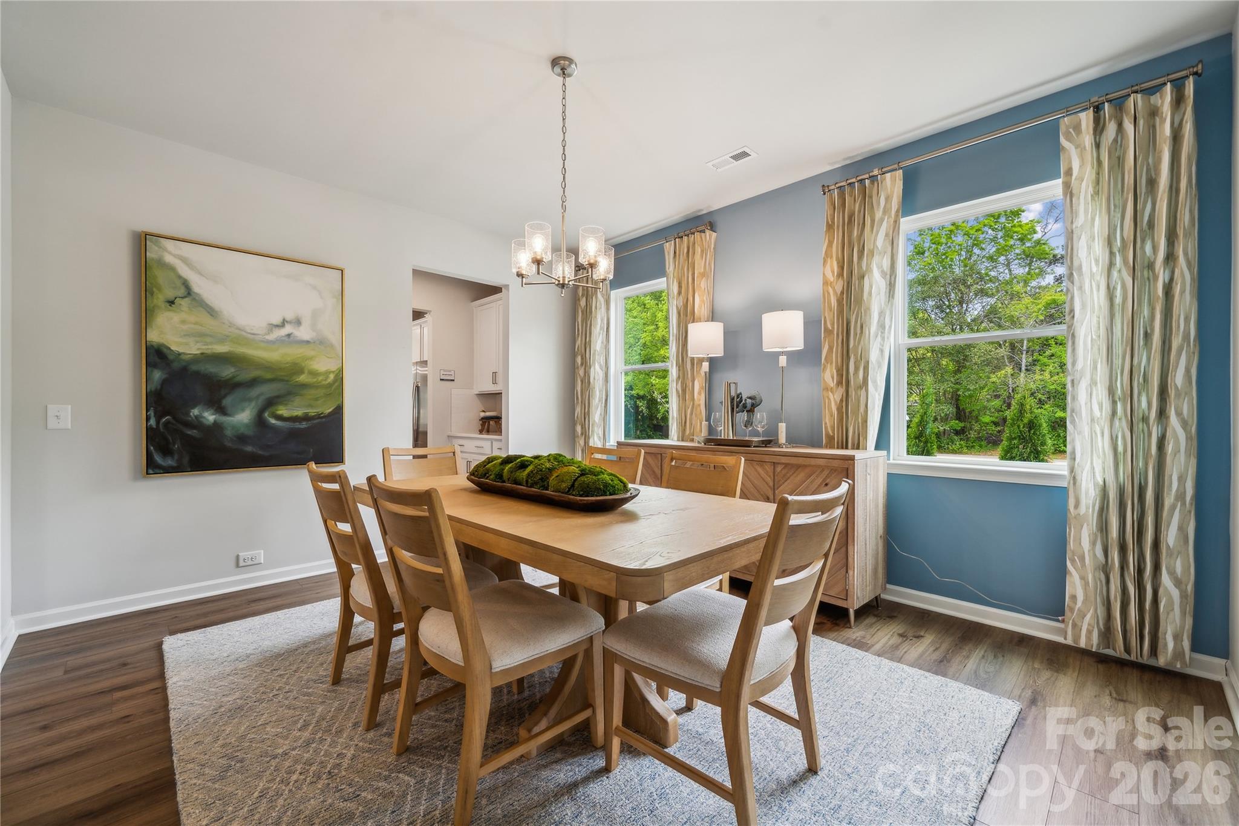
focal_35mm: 14
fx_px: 482
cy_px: 413
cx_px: 620
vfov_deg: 81.2
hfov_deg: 104.3
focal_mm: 14
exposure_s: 1/25
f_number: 7.1
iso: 160
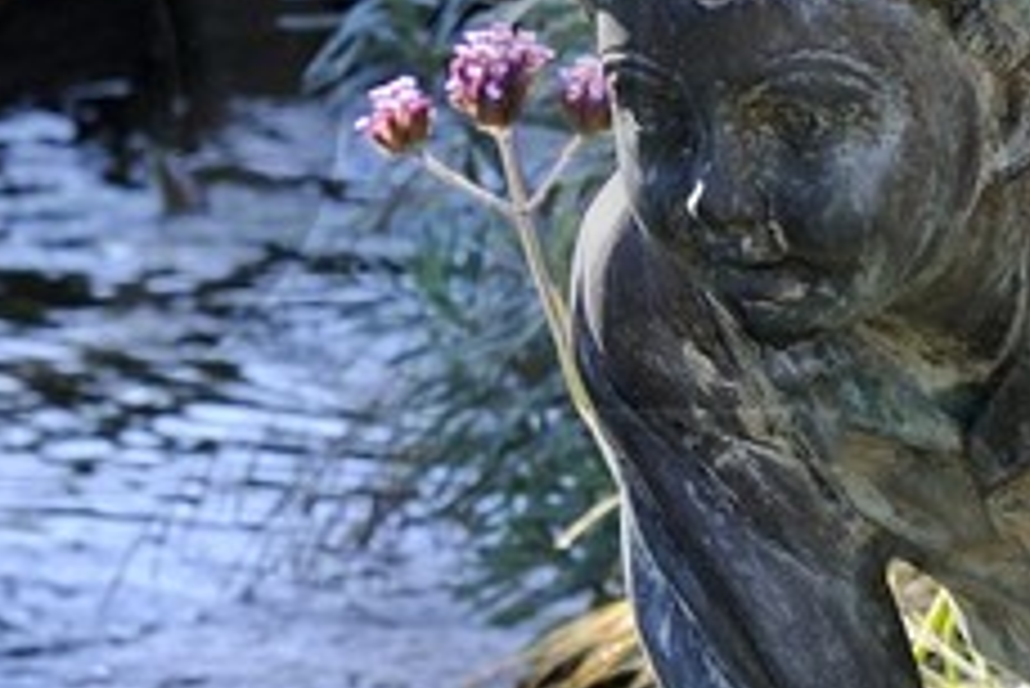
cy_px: -139
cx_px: 409
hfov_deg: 4.8
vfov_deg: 3.2
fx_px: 12396
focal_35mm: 433
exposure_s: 1/200
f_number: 9
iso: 400
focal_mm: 62
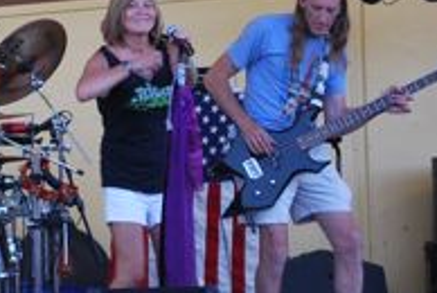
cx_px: 23
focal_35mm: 273
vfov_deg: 5.1
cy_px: 41
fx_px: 3315
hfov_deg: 7.5
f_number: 5.6
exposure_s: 1/50
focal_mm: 55
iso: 200
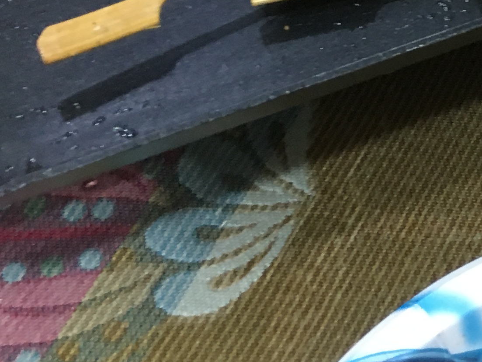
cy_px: -54
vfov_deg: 13.6
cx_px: 741
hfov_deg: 16.7
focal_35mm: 106
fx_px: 1476
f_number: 2.2
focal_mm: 4.15
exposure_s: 1/30
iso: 100
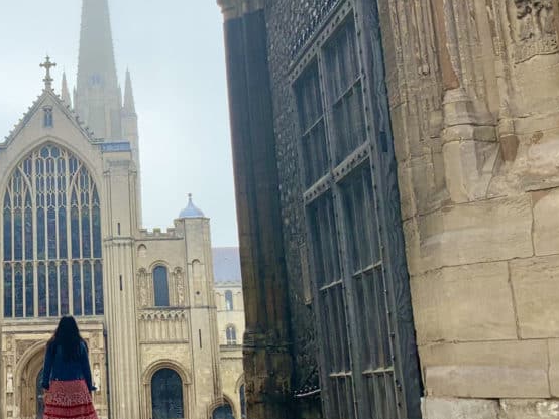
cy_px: 127
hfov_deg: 33.9
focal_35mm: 54
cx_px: 71
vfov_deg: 26.8
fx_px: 872
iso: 25
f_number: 1.8
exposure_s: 1/954
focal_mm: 4.25
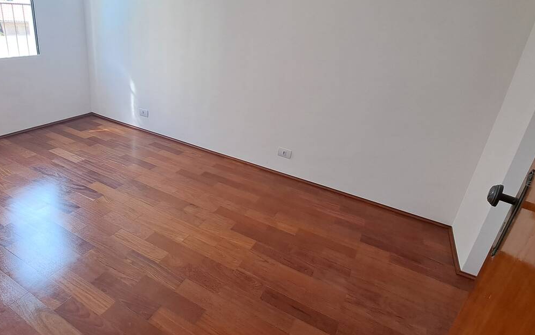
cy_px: 136
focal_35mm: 20
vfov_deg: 59.2
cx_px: 244
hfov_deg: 84.9
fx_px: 292
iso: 50
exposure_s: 1/60
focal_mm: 1.74
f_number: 2.2
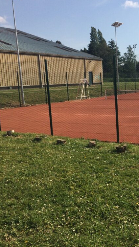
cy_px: 122
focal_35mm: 43
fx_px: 282
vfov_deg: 47.4
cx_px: 150
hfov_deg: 25.8
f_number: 2.2
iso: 32
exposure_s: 1/3731
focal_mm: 4.15
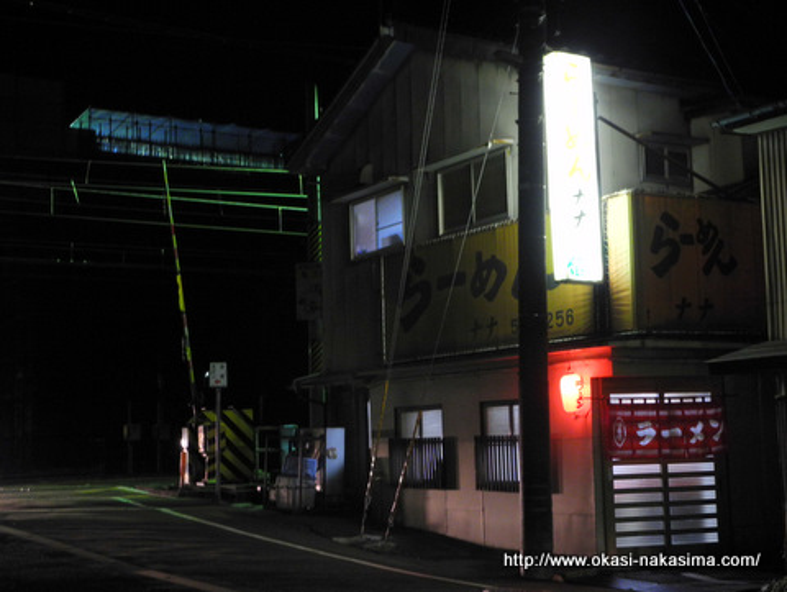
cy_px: 296
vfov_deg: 29.2
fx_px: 1138
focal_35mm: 50
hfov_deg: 38.2
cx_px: 394
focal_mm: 10.7
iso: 400
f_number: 3.5
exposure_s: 1/6.3
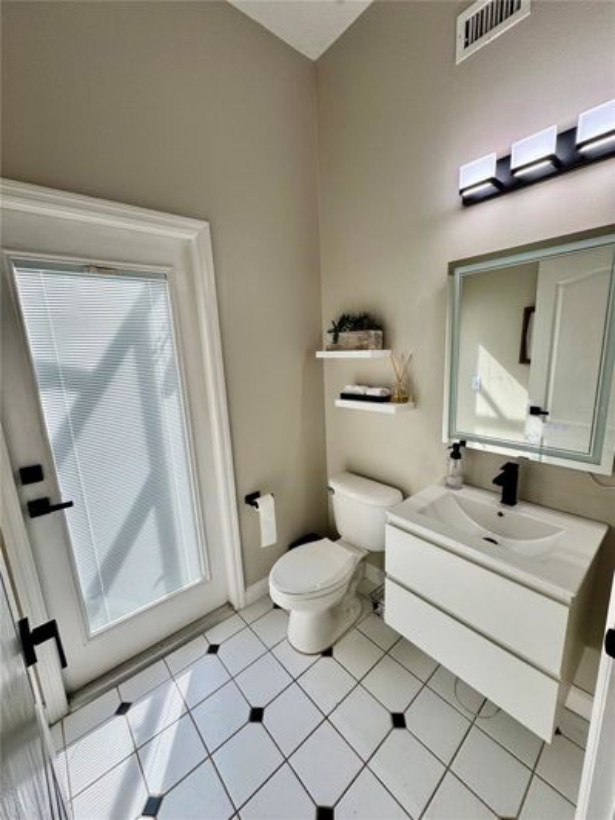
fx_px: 332
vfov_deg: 102.1
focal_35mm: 14
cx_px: 308
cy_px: 410
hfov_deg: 85.7
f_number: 2.2
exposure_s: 1/99
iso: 64
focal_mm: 2.22
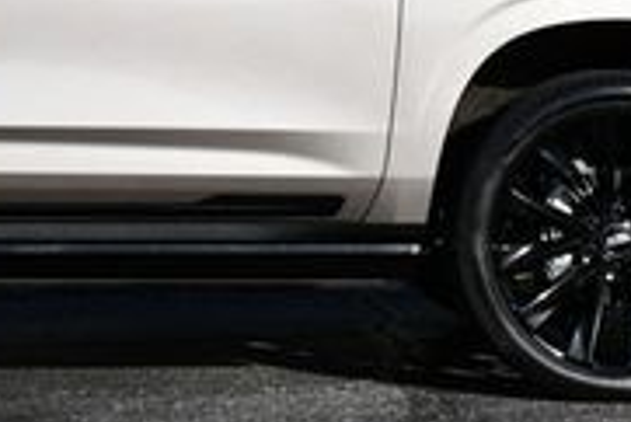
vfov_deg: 7.9
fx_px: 2982
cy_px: -227
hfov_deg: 11.9
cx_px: -49
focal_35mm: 170
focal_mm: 24
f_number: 8
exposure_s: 1/250
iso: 100
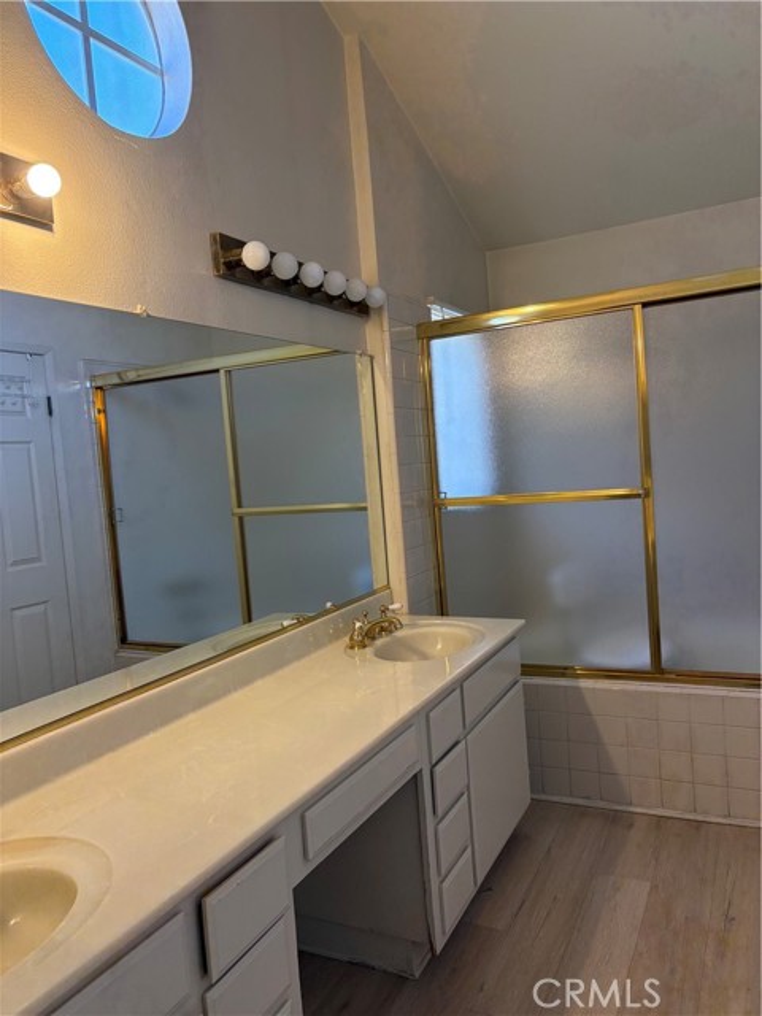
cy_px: 508
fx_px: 763
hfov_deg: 53.1
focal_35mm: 26
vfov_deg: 67.3
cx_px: 381
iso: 200
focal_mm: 5.96
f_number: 1.6
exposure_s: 1/120
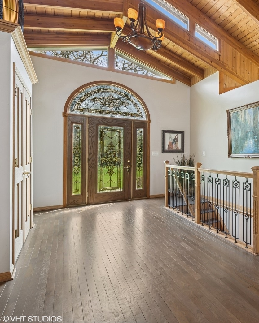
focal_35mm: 23
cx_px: 245
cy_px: 161
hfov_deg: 51.6
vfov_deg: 72.6
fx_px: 220
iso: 200
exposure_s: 1/8
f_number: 9.5
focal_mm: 16
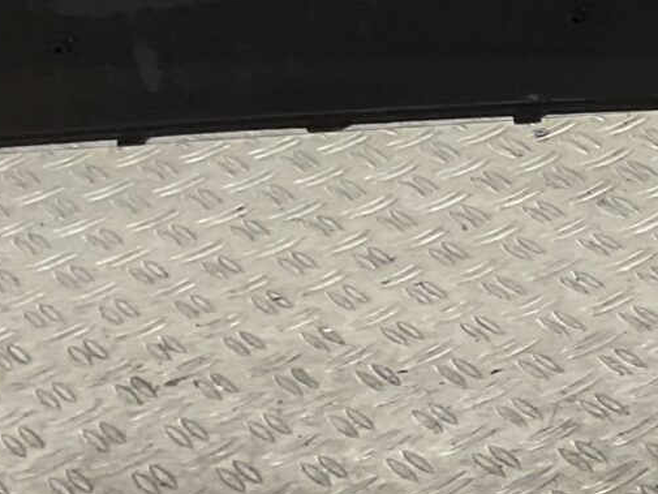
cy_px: 240
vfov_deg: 10.1
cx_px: 1190
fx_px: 2795
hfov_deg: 12.3
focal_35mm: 147
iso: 25
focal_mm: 3
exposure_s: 1/120
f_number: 1.8
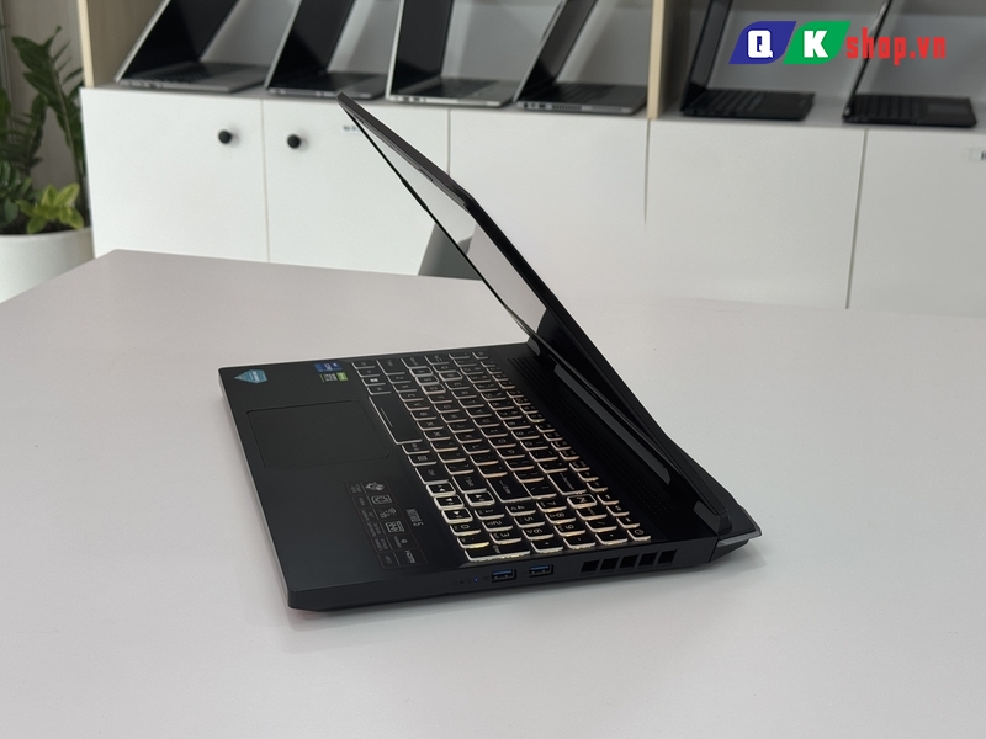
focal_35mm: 48
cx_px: 493
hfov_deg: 39.7
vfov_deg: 30.3
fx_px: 1367
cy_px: 370
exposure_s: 1/172
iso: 64
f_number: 1.78
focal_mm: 6.76
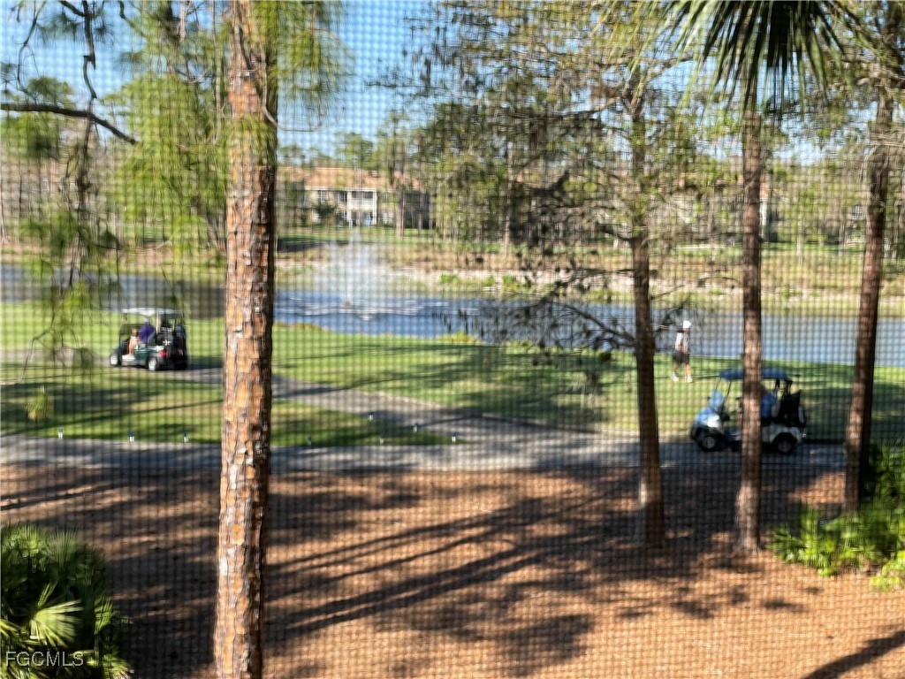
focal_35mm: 52
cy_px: 340
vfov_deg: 28.0
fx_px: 1359
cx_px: 452
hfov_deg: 36.8
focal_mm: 6
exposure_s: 1/280
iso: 25
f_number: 2
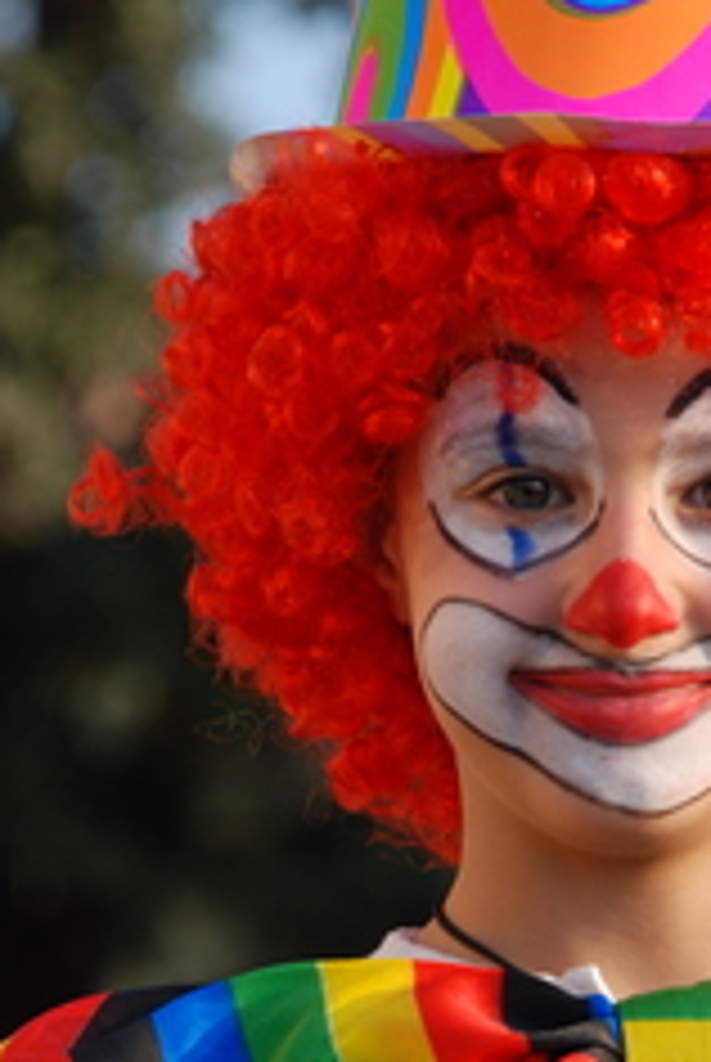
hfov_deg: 3.3
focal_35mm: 412
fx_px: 12169
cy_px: 824
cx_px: 497
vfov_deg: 5.0
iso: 125
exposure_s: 1/125
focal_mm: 135
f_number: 5.6
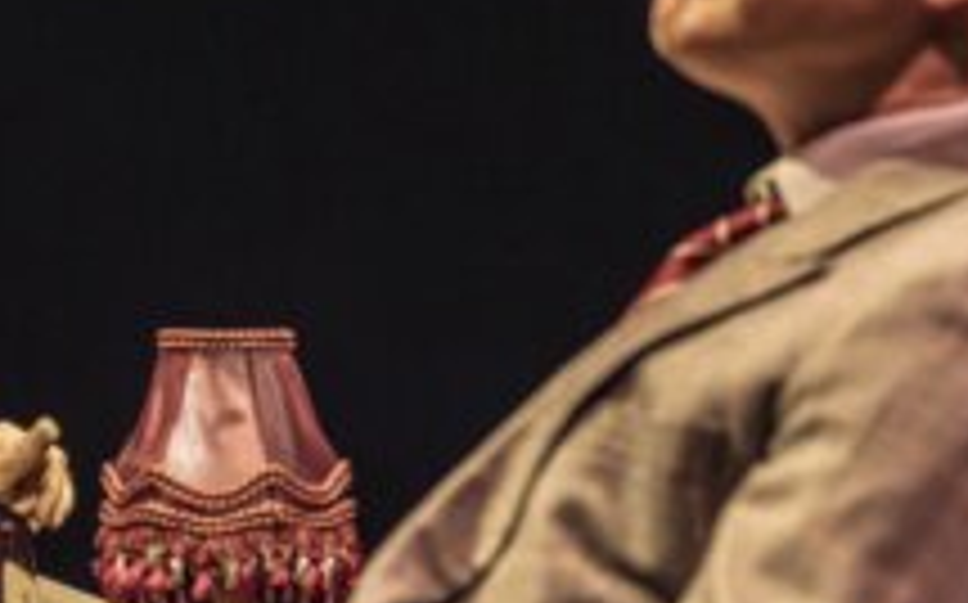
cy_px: 410
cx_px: 333
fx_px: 6458
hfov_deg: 8.6
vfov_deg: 5.3
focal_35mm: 245
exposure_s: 1/200
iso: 2000
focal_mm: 86
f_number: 2.8
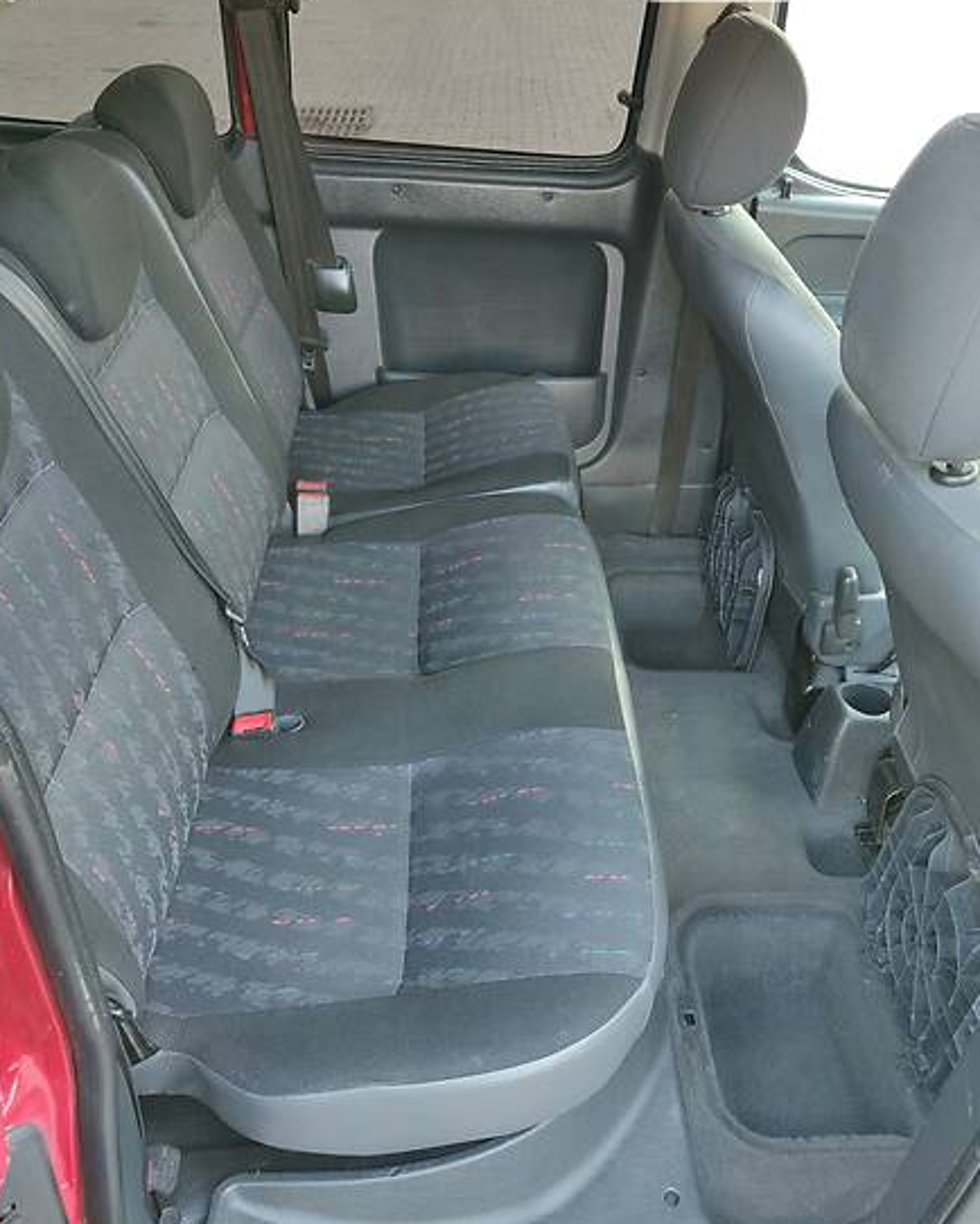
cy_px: 556
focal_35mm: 27
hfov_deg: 53.2
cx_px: 483
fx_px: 978
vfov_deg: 63.9
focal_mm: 4.2
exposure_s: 1/25
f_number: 1.7
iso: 200
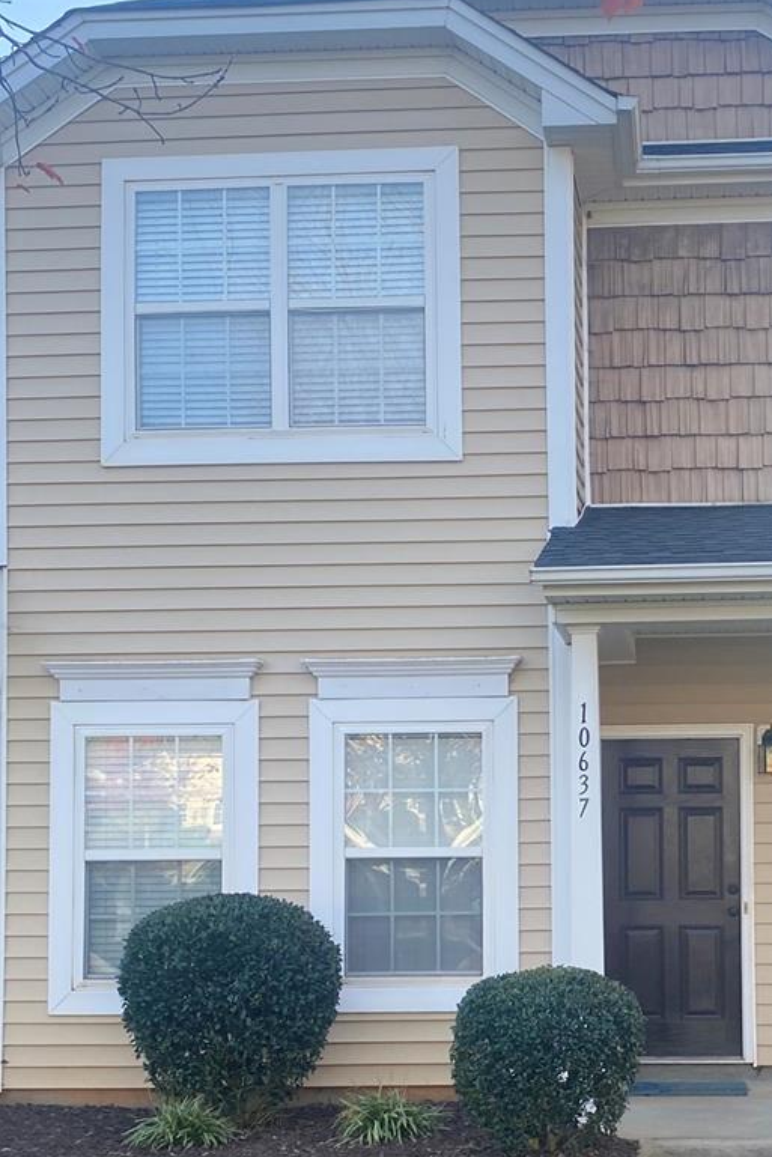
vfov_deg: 36.4
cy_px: 800
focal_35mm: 54
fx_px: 1736
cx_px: 600
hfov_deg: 24.7
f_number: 1.8
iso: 32
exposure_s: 1/651
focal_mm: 4.25
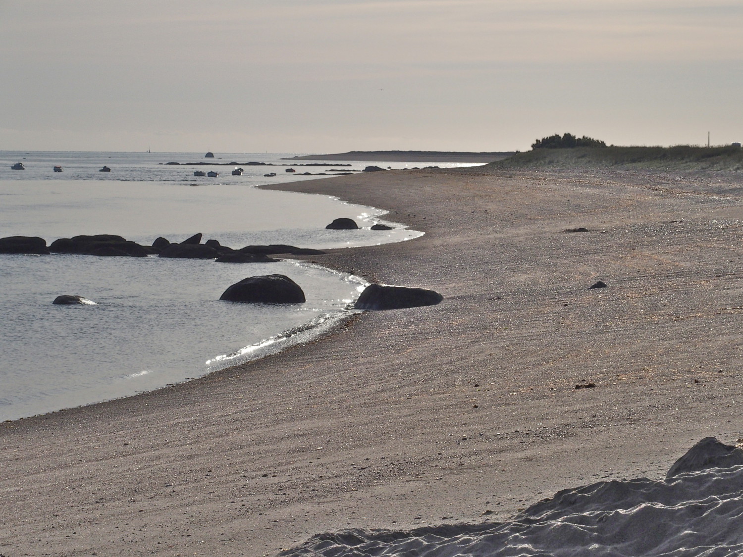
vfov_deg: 10.9
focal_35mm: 136
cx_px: 372
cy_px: 278
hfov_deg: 14.5
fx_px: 2919
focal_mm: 28.8
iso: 200
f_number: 8
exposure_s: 1/2000
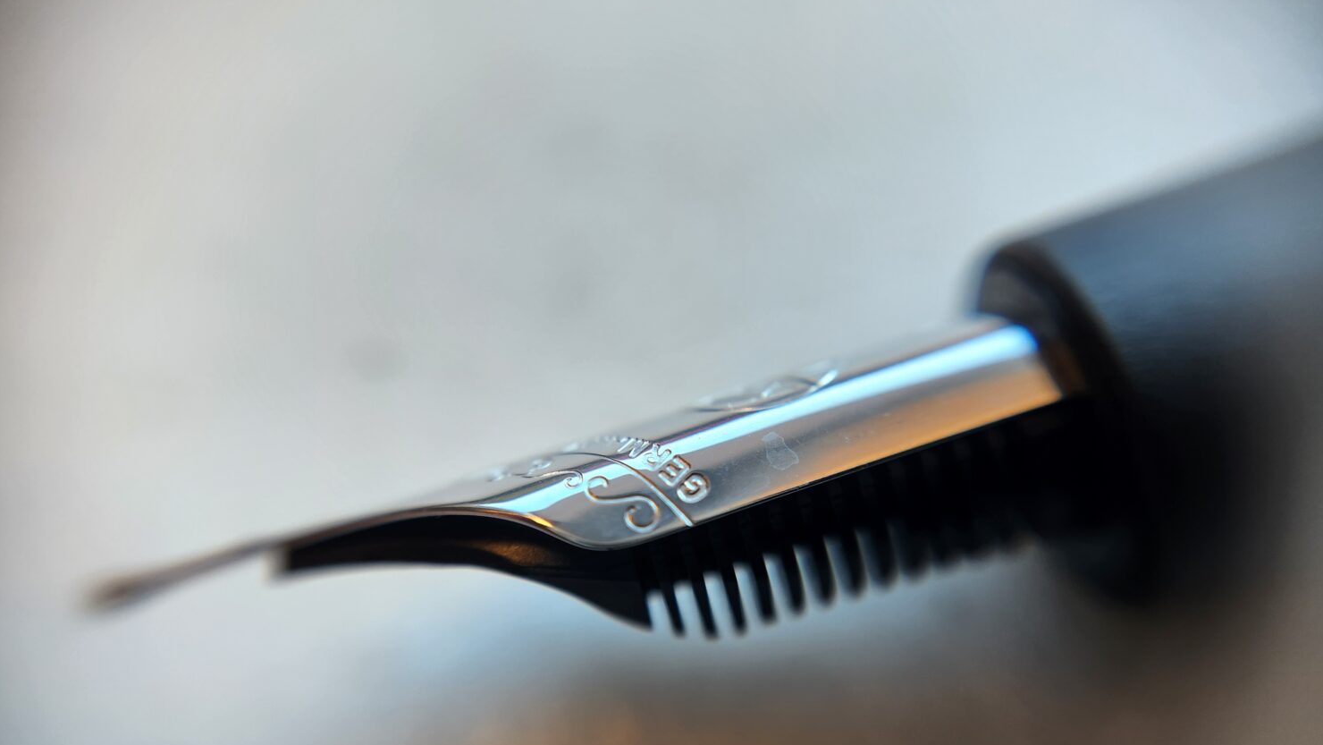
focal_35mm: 26
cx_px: 656
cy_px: 436
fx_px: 912
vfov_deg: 44.2
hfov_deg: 71.9
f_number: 1.8
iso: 100
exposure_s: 1/120
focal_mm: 5.4
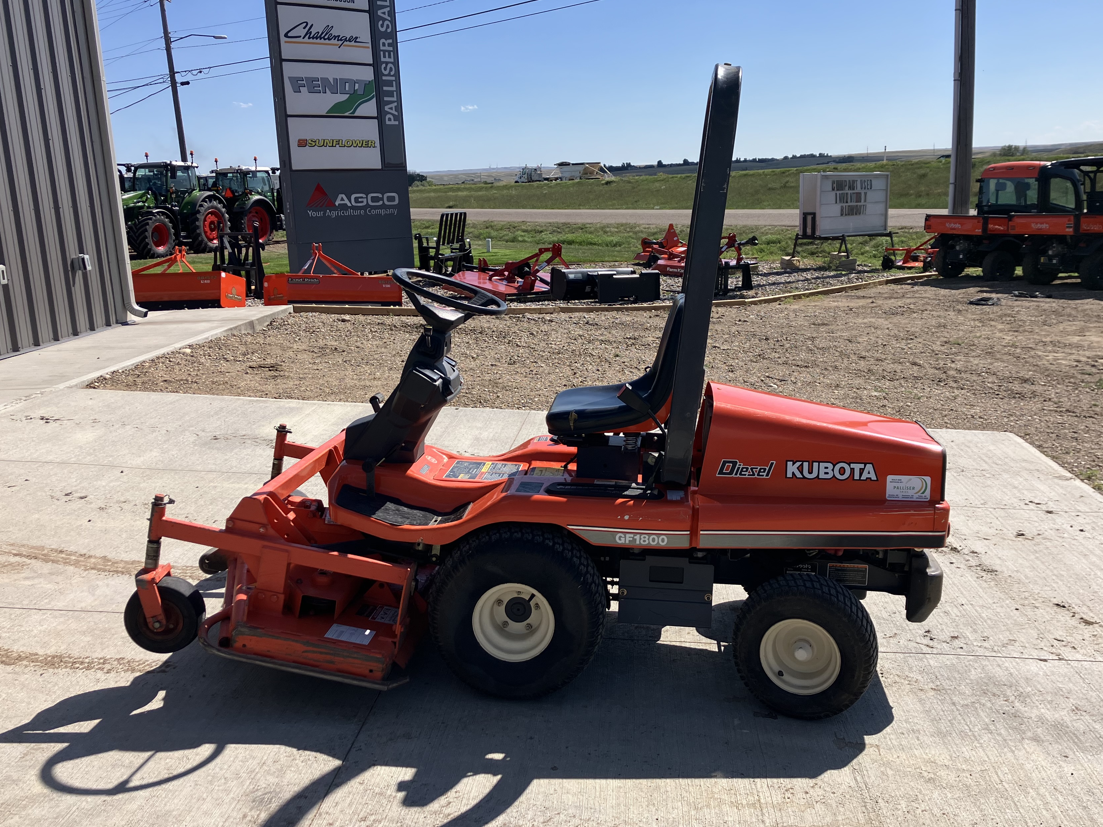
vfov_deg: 41.7
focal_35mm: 34
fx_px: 1083
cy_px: 372
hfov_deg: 53.9
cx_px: 589
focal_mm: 3.99
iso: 32
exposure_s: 1/2558
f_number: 1.8
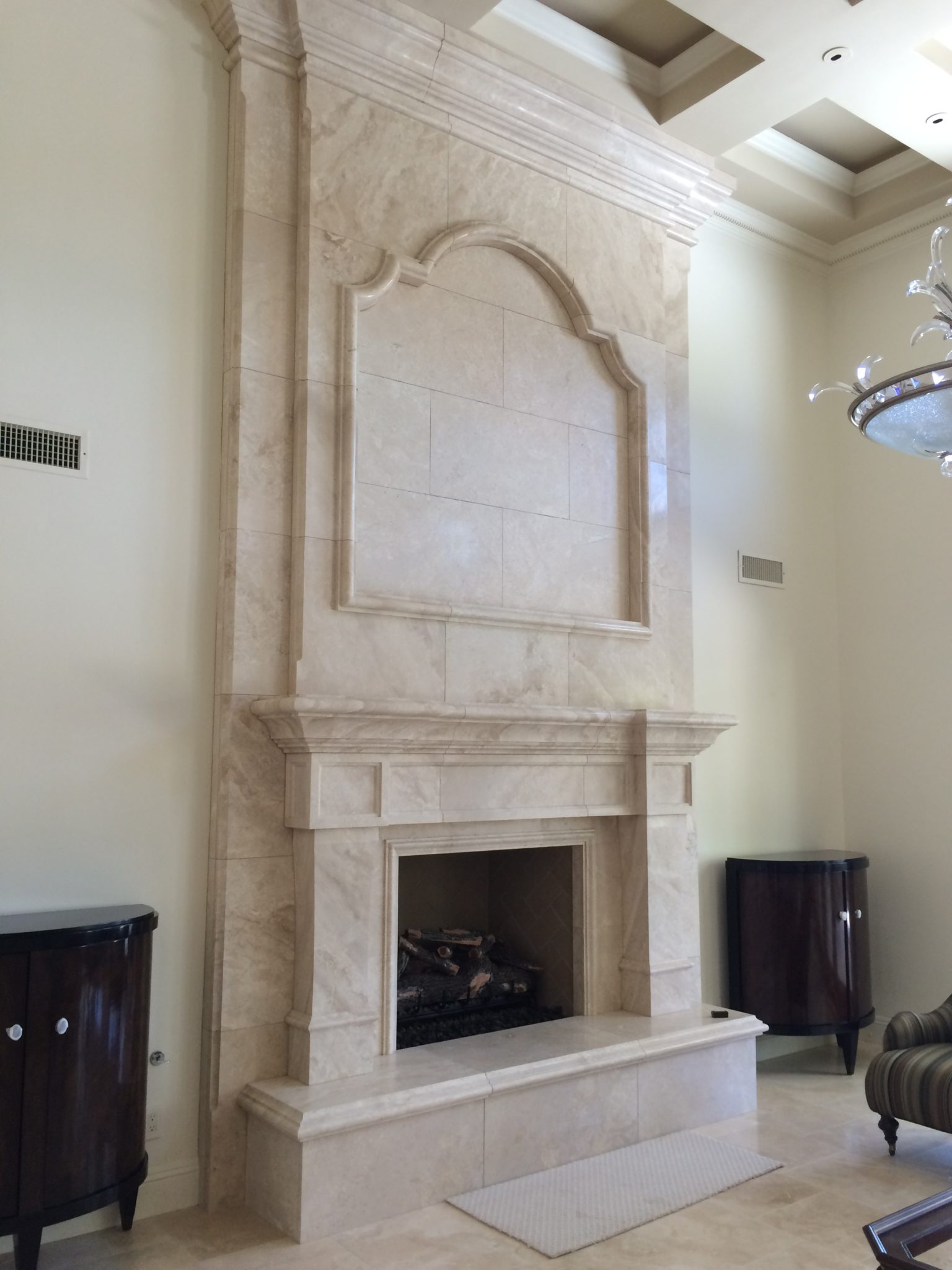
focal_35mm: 29
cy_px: 635
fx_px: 1063
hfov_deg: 48.2
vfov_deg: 61.7
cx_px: 476
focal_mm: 4.15
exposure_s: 1/40
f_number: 2.2
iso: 40
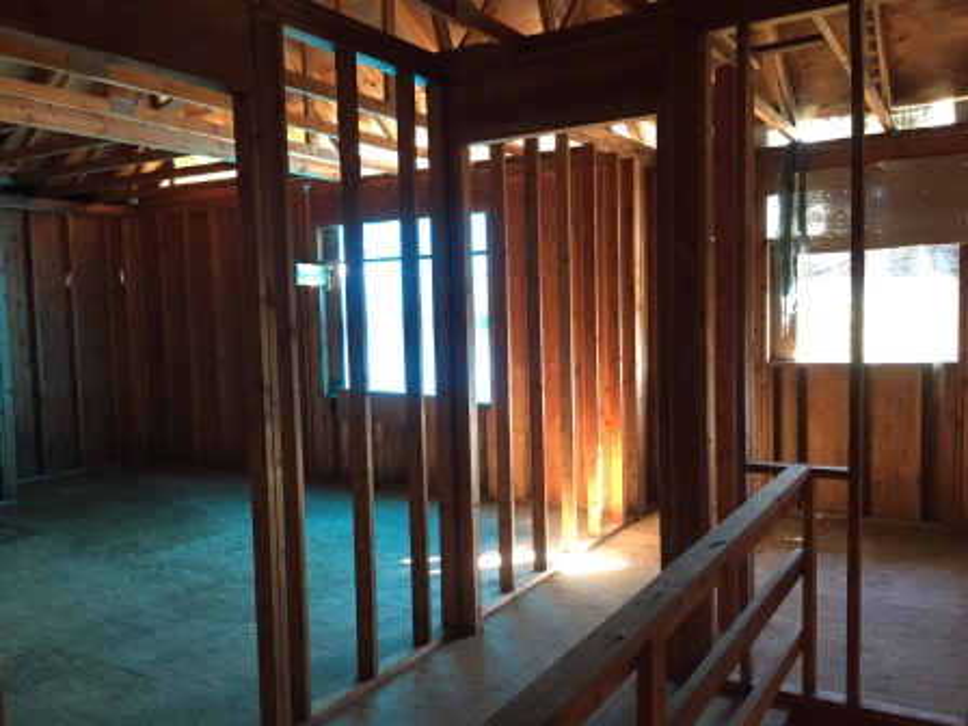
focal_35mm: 29
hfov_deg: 61.7
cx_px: 484
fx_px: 811
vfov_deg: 48.2
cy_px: 363
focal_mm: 4.15
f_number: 2.2
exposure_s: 1/30
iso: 160
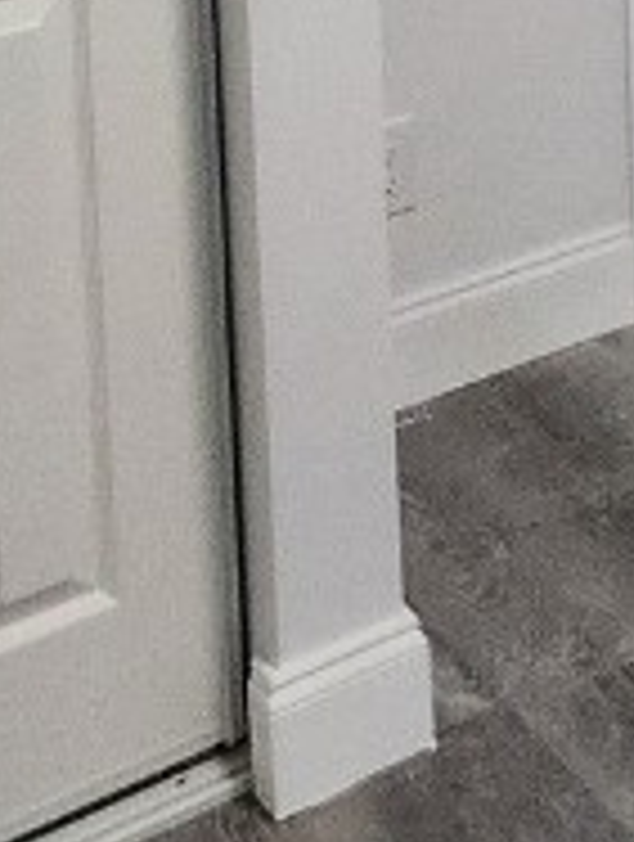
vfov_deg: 20.6
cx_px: 1052
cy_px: -608
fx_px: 1728
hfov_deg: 17.7
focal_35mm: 71
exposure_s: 1/60
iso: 320
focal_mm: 1.7
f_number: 2.2
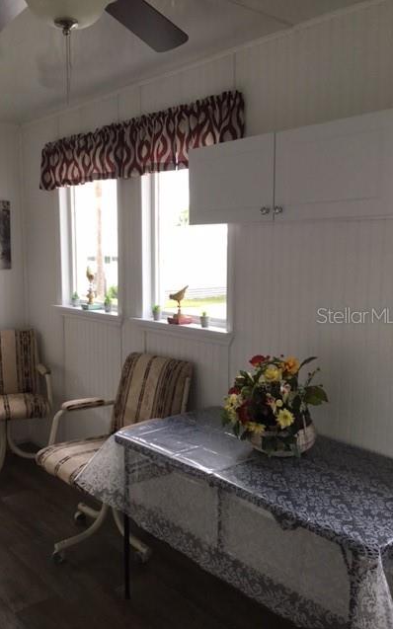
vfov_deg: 58.1
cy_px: 315
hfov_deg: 38.3
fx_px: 566
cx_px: 173
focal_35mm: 33
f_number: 2.4
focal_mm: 3.3
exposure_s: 1/120
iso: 40
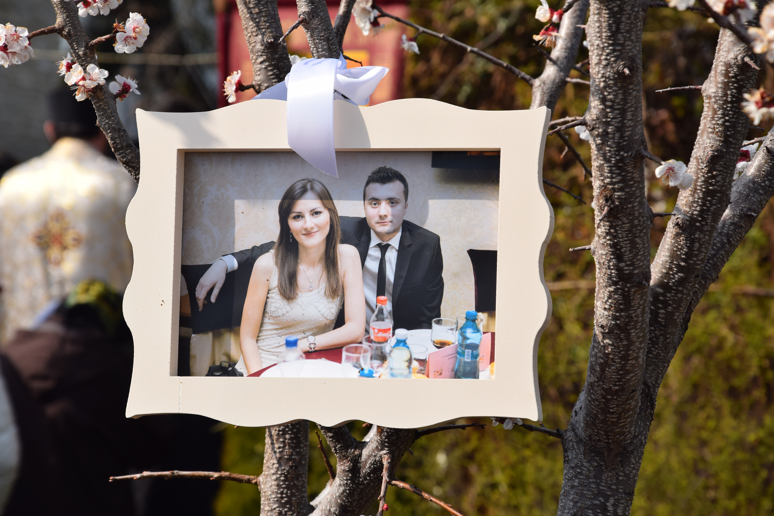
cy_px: 258
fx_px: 3386
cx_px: 387
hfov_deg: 13.0
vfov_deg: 8.7
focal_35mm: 158
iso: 200
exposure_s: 1/400
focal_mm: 105
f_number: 10
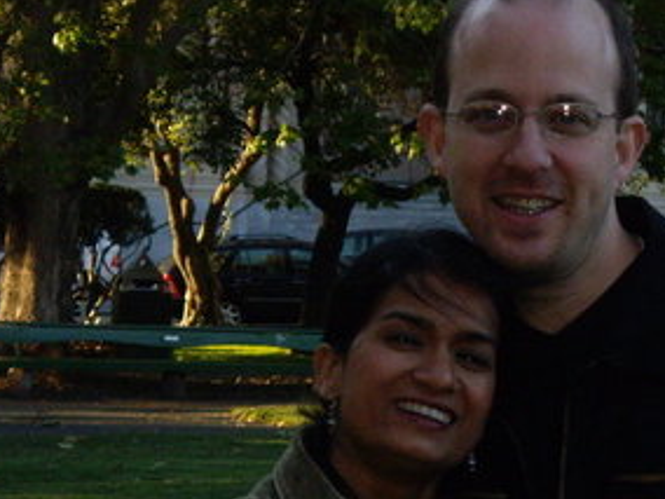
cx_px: 529
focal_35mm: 257
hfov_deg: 7.7
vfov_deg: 5.8
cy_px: 274
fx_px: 4937
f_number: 5.2
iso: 200
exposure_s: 1/125
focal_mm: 18.6
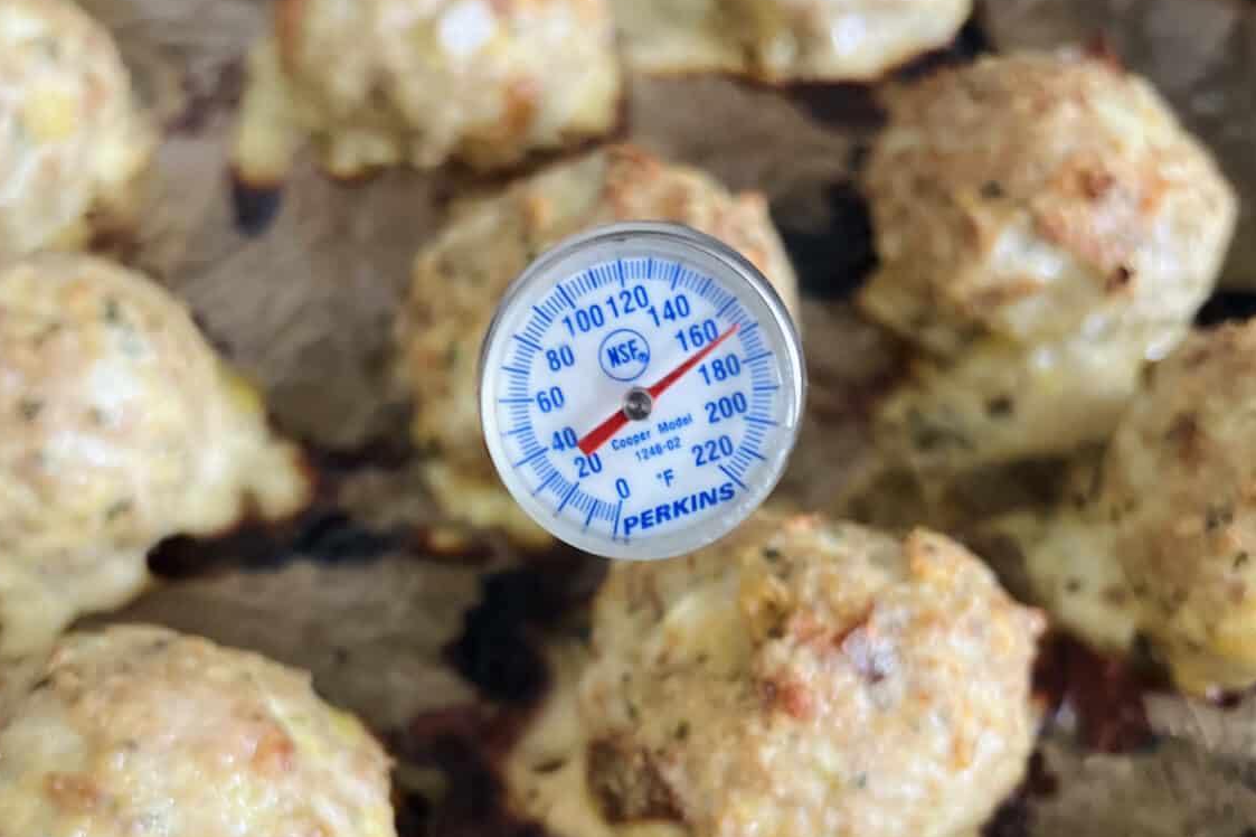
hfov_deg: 51.9
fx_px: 1290
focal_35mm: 37
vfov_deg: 35.1
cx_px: 615
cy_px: 628
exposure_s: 1/60
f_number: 1.5
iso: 400
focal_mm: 5.7
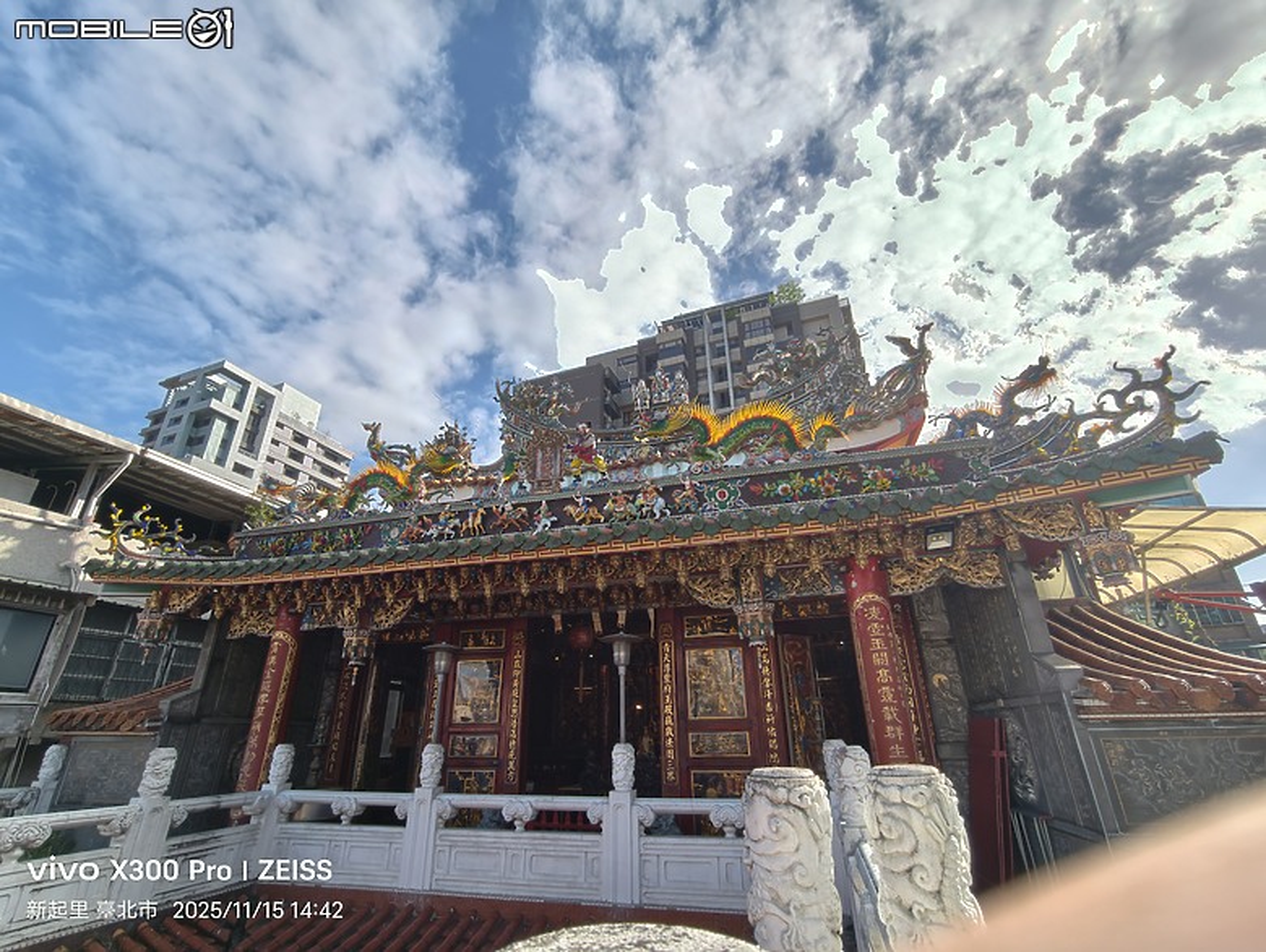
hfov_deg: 98.1
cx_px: 633
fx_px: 549
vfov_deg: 81.9
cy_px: 476
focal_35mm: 15
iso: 50
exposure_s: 1/284
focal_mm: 2.32
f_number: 2
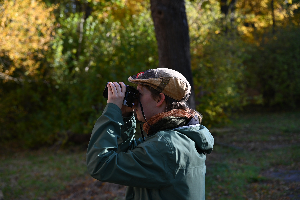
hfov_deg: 31.4
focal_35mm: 64
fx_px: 533
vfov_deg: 21.2
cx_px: 150
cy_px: 100
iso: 100
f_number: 4
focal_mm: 64
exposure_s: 1/200
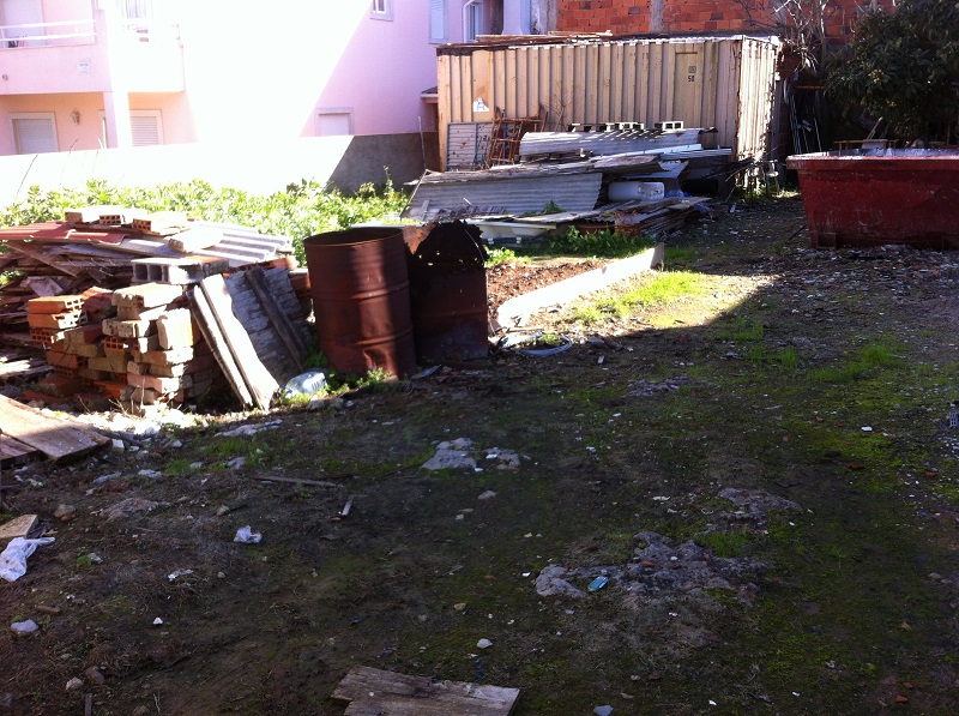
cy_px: 358
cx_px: 480
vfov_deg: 40.6
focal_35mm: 35
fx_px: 968
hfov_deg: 52.7
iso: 80
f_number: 2.8
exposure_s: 1/265
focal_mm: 3.85
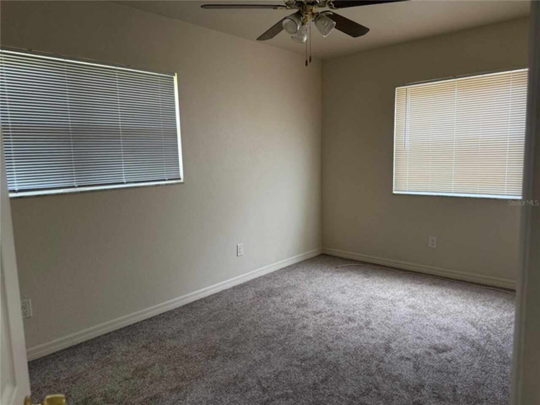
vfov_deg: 56.8
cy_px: 202
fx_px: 374
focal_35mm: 24
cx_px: 270
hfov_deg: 71.6
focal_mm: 6.76
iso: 250
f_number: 1.78
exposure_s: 1/120
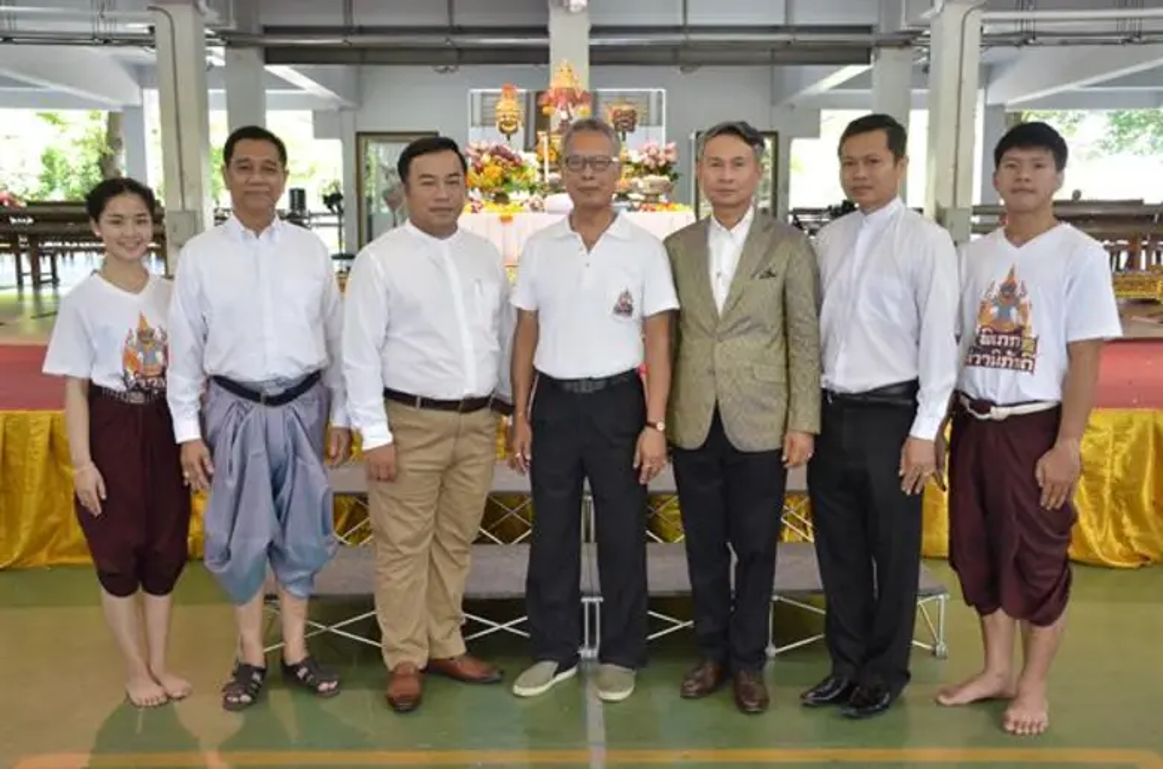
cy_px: 384
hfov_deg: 53.2
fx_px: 1160
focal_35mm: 36
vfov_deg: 36.7
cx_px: 582
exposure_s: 1/125
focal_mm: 24
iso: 1600
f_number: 4.5
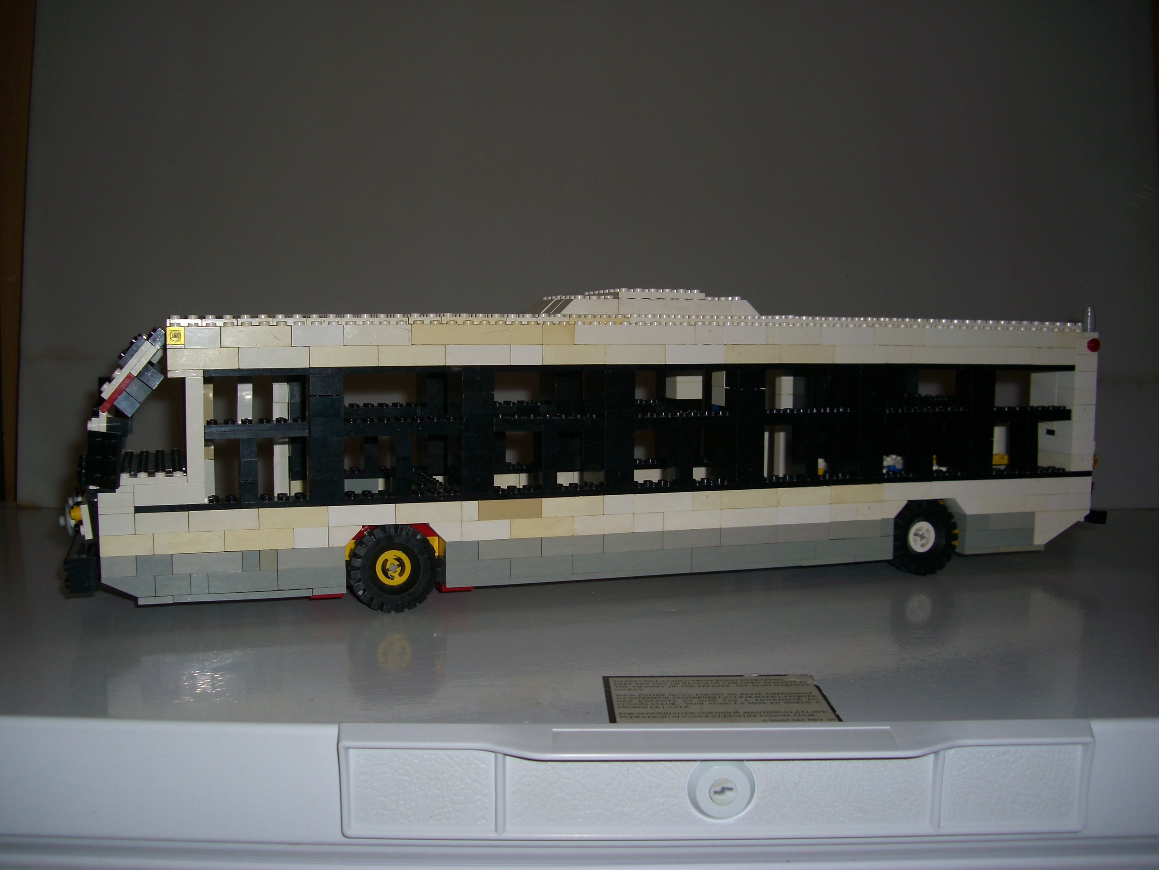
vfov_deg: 37.7
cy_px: 435
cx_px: 580
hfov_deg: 49.0
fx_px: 1272
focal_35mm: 38
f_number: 2.8
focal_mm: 7.9
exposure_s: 1/60
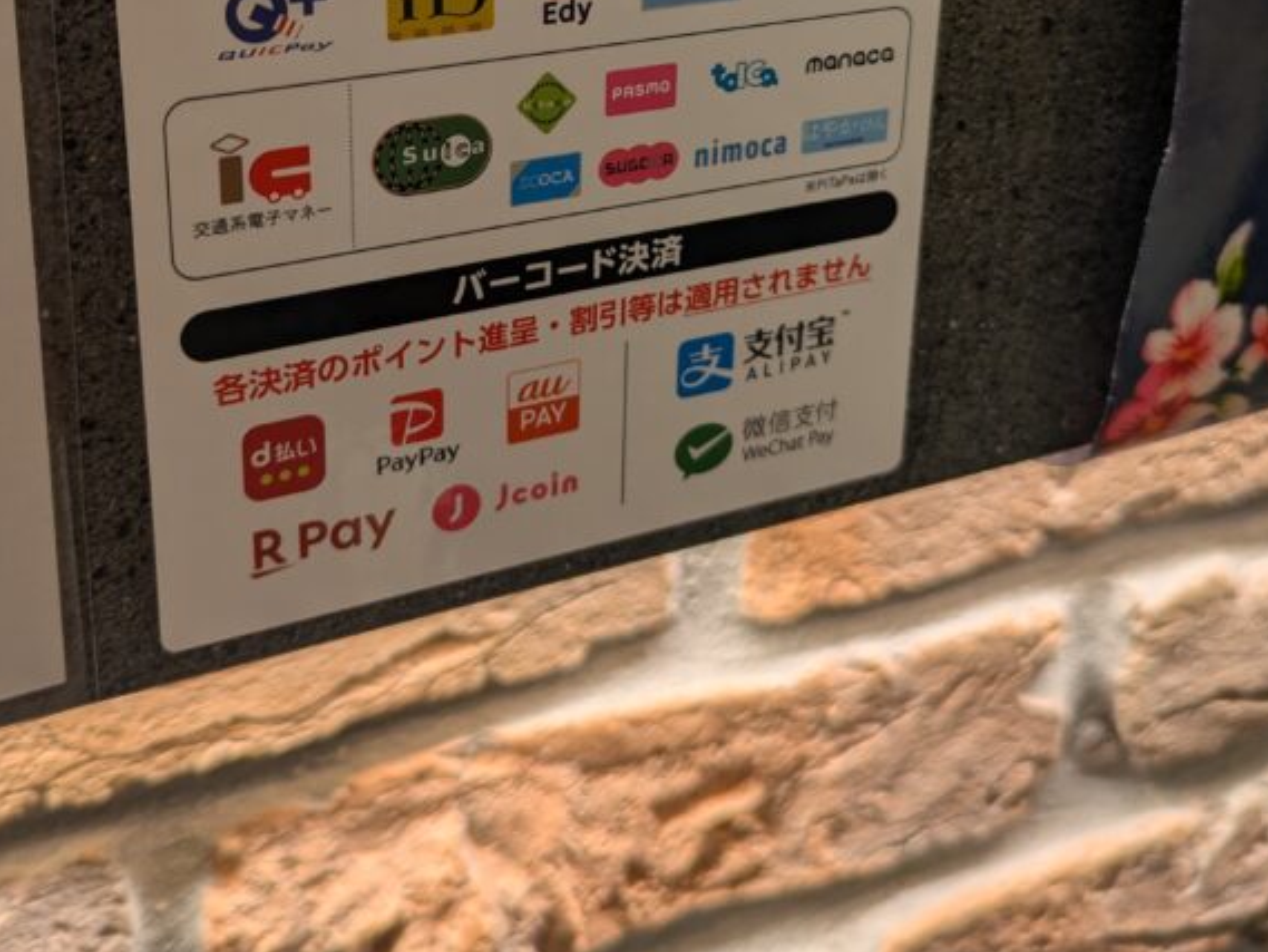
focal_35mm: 45
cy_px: 65
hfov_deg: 42.0
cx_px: 549
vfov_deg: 30.5
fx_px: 1649
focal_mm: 5.43
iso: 84
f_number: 1.89
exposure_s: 1/100
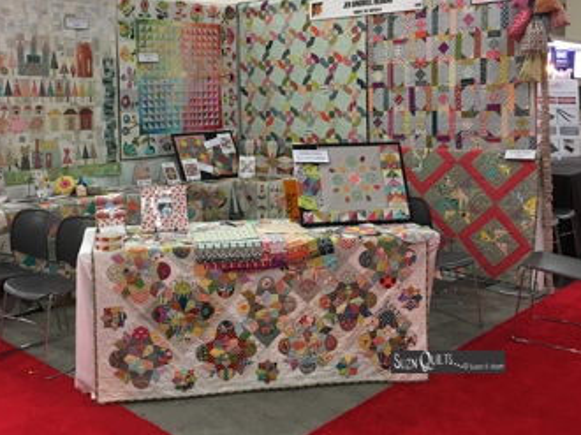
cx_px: 218
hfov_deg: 48.6
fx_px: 637
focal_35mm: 38
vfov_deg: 37.4
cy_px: 157
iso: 125
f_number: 2.2
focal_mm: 4.15
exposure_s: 1/30
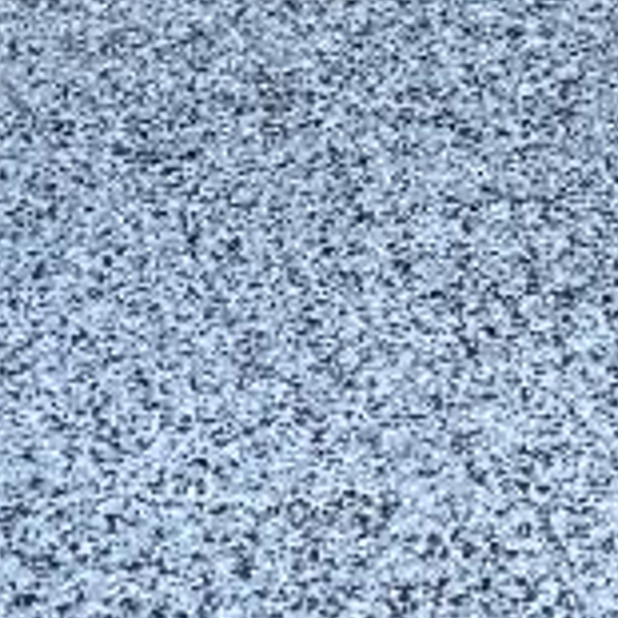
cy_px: -1513
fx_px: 4141
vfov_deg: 7.2
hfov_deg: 8.5
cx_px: 506
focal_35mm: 205
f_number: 1.78
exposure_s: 1/230
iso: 80
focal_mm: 6.76
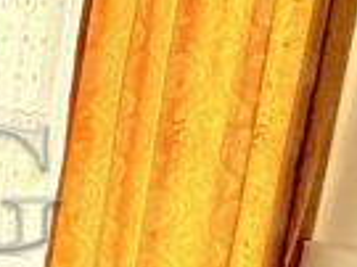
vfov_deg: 20.0
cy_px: 204
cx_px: -210
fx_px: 752
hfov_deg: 21.4
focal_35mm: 73
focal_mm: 2.22
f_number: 2.2
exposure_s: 1/100
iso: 320
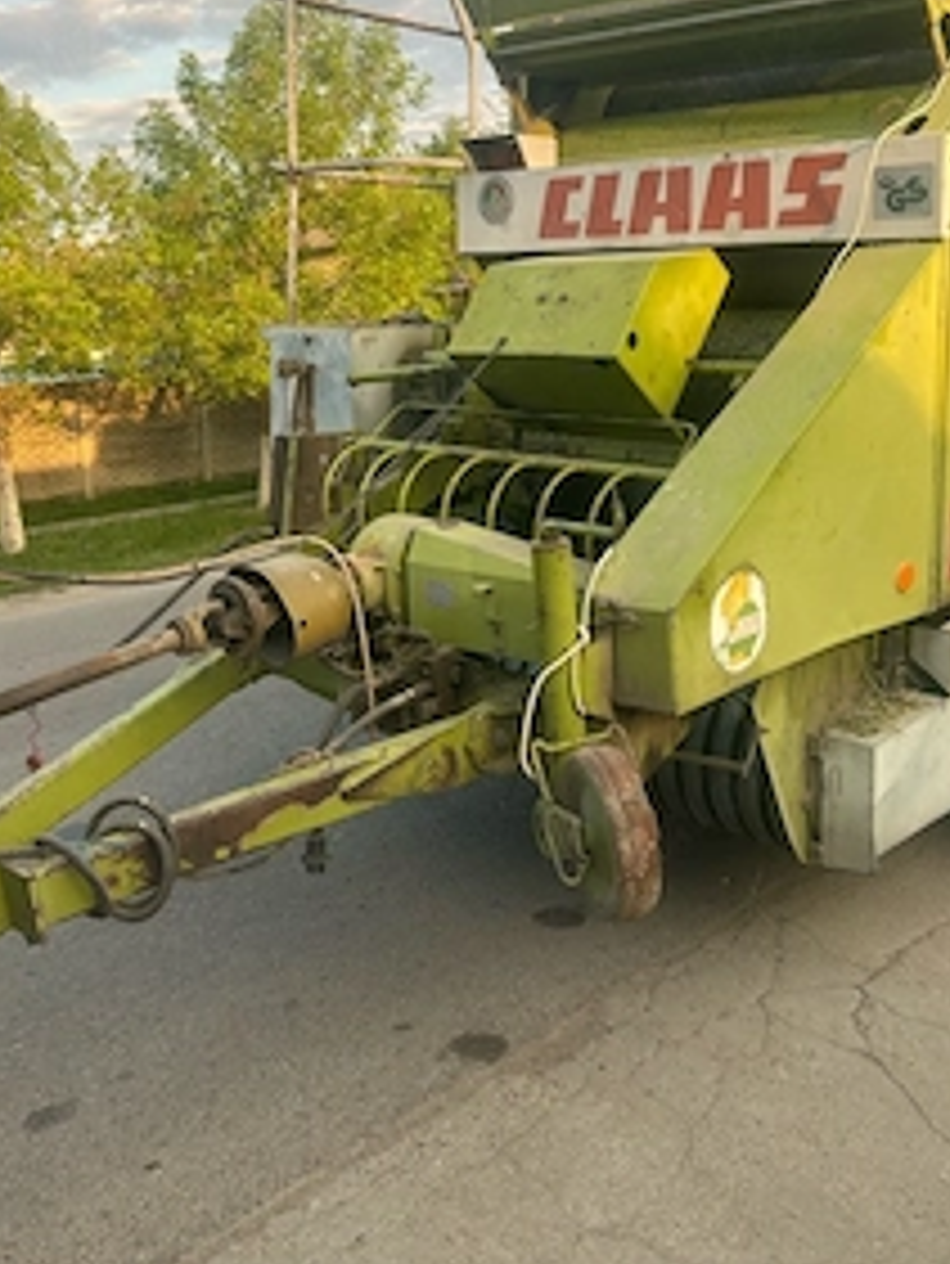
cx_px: 513
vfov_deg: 49.6
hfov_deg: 38.7
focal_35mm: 37
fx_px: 1353
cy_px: 463
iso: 50
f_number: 1.5
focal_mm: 5.7
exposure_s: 1/495
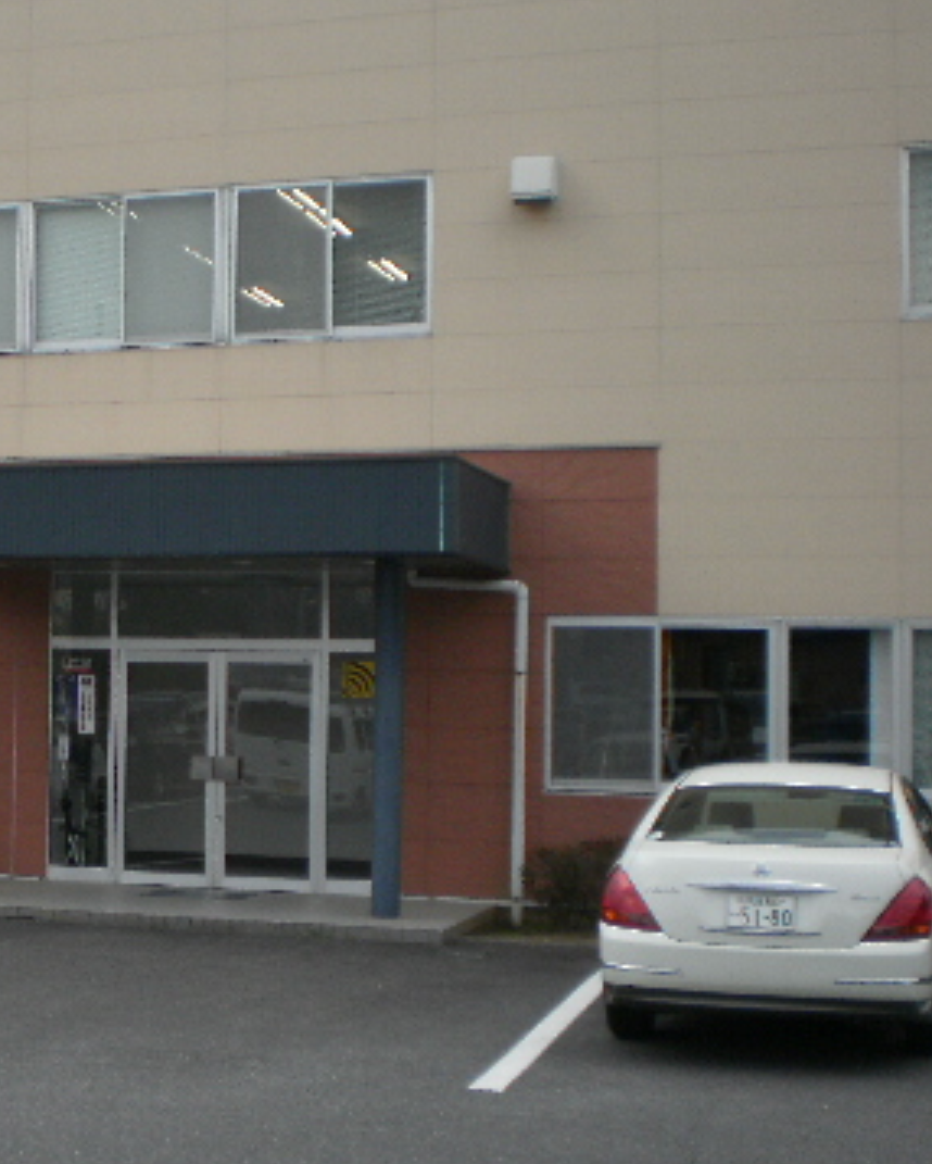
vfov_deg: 30.0
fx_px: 2170
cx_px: 23
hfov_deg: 23.3
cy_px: 610
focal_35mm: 63
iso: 100
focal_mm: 6.3
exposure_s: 1/320
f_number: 3.1
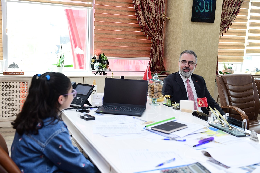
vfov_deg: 28.1
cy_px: 86
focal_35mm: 48
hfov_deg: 41.1
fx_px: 347
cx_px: 130
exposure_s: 1/100
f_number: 4
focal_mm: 48
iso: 1000
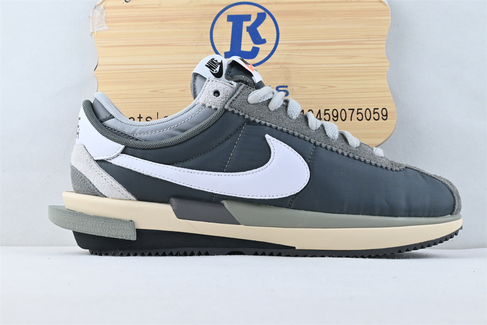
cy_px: 162
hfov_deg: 40.5
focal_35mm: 49
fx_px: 659
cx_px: 244
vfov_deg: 27.7
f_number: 10
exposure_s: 1/125
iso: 1000
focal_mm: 32.5
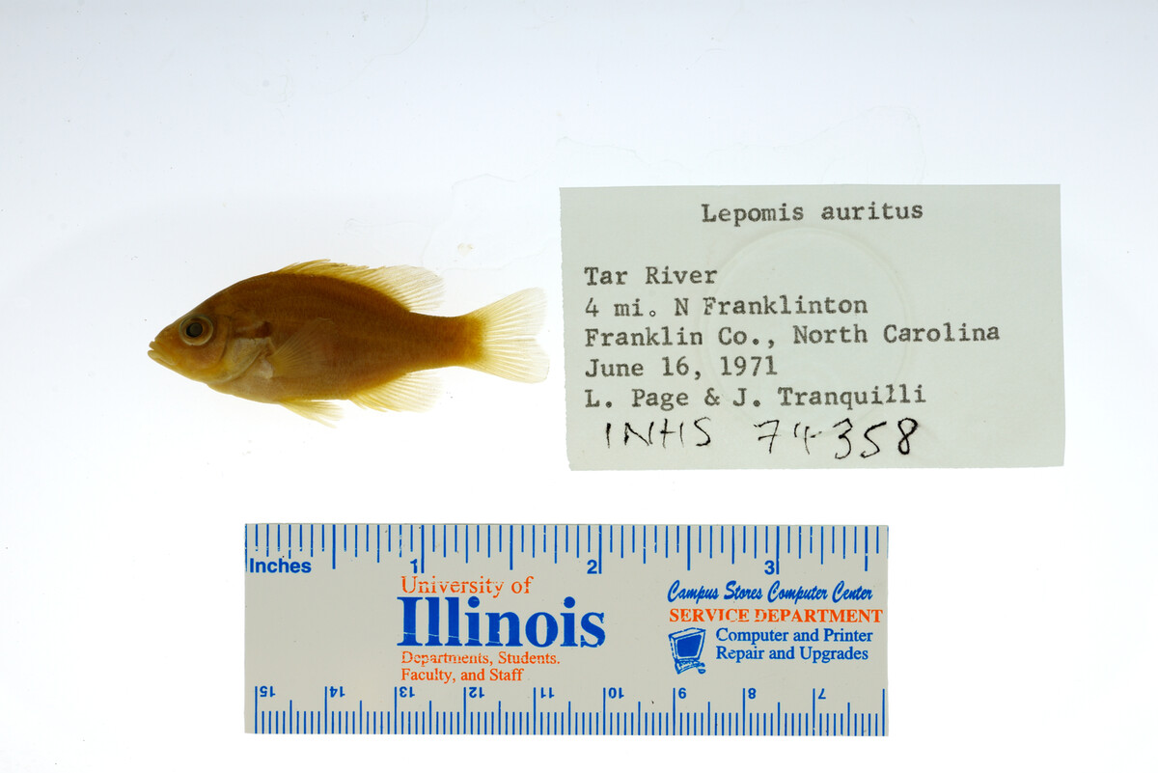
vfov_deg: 22.6
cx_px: 579
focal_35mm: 60
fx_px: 1931
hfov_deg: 33.4
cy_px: 386
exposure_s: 1/200
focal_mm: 60
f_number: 10
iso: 100
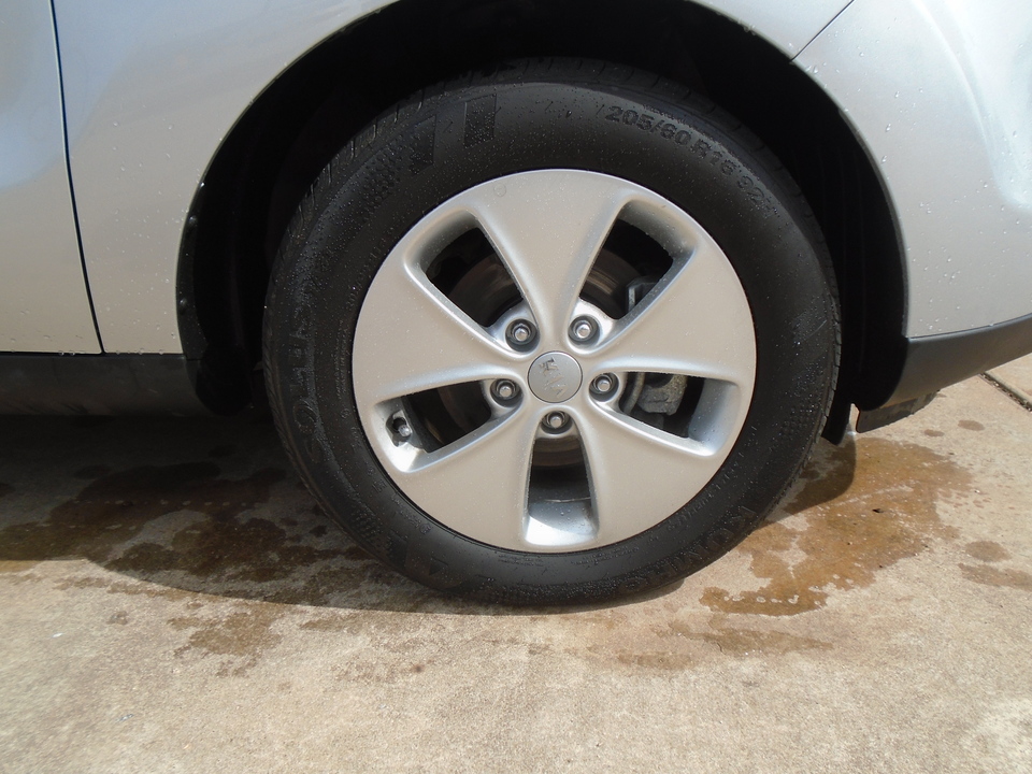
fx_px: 775
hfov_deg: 67.3
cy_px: 387
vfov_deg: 53.1
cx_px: 516
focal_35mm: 26
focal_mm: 4.6
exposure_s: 1/800
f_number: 3.2
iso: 100
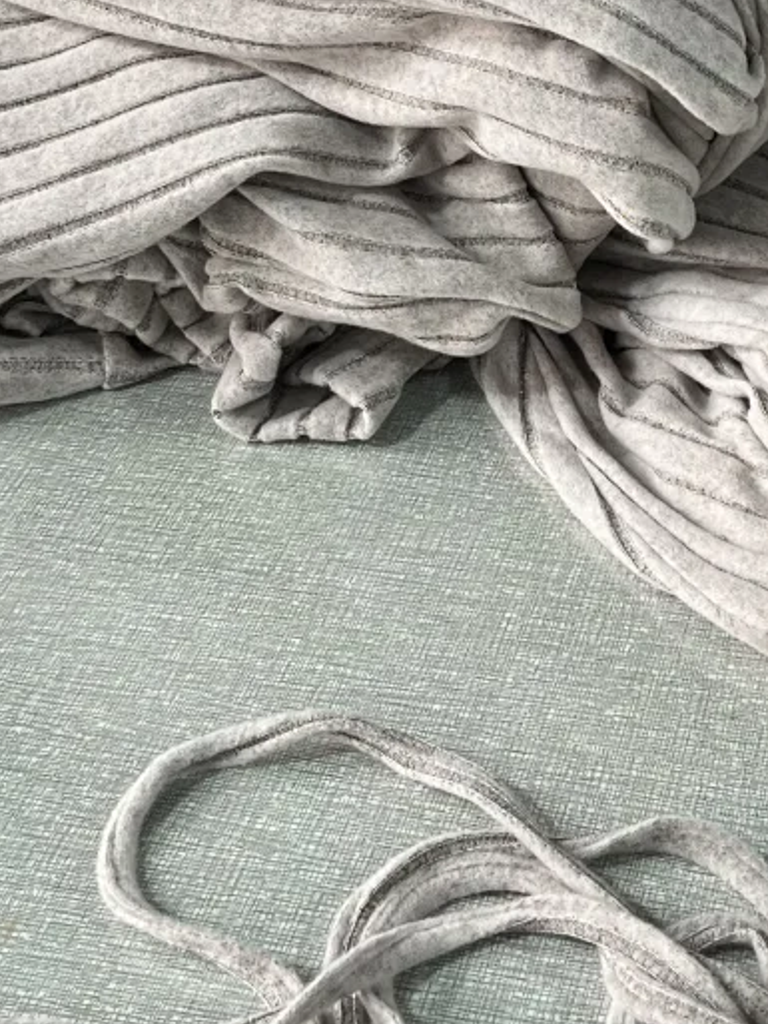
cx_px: 694
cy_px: 240
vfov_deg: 26.3
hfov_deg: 19.8
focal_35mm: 73
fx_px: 2159
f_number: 1.5
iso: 80
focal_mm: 5.7
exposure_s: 1/100
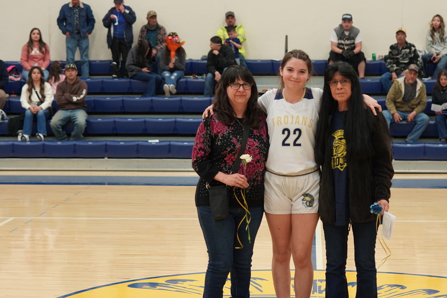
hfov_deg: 23.1
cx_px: 263
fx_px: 1092
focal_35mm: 88
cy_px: 176
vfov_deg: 15.5
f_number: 4
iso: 1600
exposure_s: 1/160
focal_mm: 70
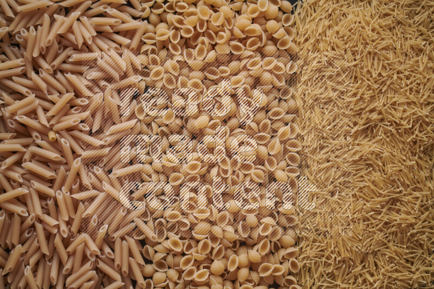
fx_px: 603
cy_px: 144
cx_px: 217
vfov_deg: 27.0
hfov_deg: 39.6
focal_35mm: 50
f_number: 8
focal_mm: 50
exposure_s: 1/100
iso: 160
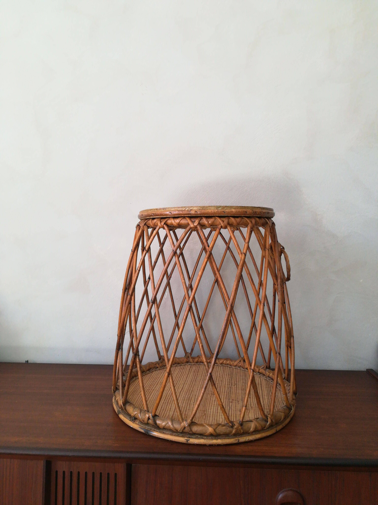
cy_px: 252
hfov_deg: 53.1
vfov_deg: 67.3
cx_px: 189
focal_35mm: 26
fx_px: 379
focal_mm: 3.83
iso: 125
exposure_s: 1/33.3
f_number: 2.2
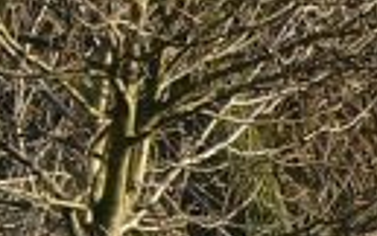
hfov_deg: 3.1
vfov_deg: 2.0
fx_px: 6769
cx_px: 961
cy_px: 93
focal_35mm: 658
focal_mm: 20.74
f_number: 4
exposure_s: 1/165
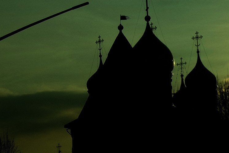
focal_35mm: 112
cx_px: -4
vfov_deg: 12.1
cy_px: 8
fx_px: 712
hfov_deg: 17.8
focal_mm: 27
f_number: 5.6
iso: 2000
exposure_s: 1/26000
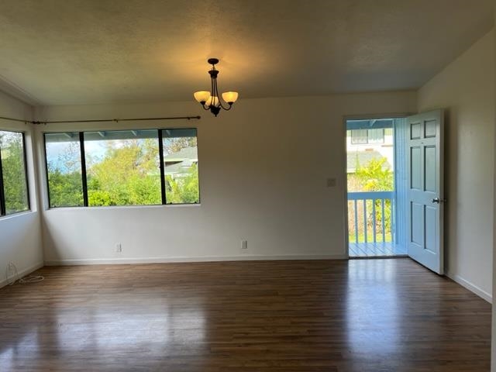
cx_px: 248
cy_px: 186
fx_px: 373
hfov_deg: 67.3
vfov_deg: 53.1
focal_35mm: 26
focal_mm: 5.7
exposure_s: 1/450
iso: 50
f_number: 1.5
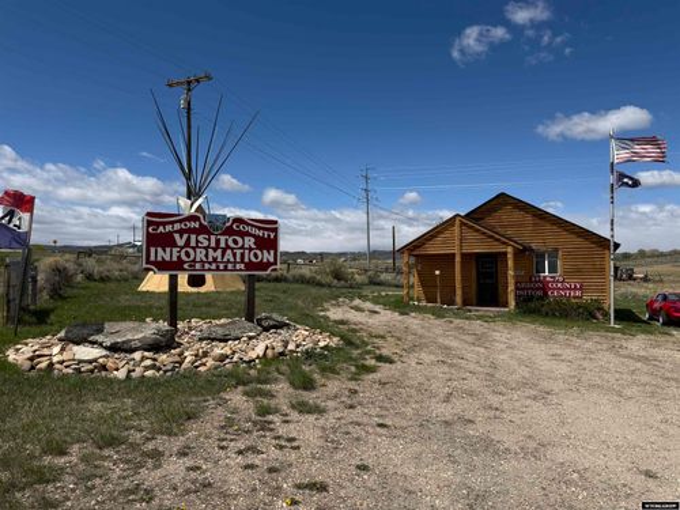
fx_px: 471
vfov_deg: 56.8
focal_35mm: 24
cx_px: 340
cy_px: 255
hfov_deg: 71.6
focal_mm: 6.76
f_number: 1.78
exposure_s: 1/9091
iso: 80
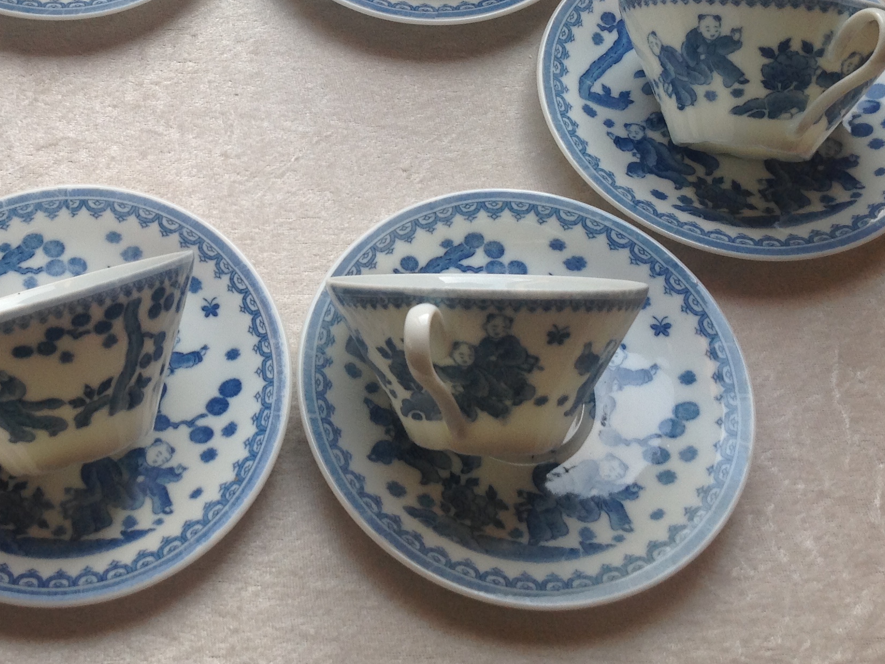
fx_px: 1406
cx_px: 253
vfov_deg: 26.3
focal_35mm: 55
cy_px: 183
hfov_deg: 34.4
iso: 50
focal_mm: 4.28
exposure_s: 1/126
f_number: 2.4
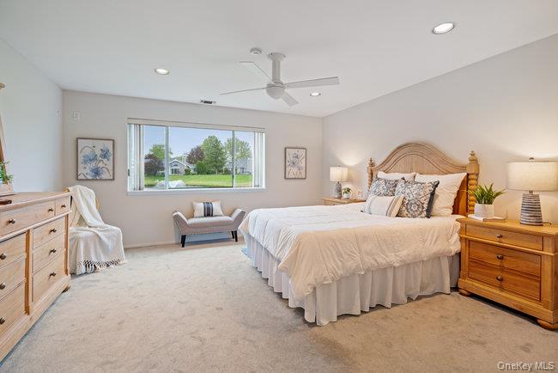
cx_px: 279
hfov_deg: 96.7
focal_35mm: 16
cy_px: 186
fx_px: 248
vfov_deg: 73.8
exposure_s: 1/80
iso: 1250
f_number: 5.6
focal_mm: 16
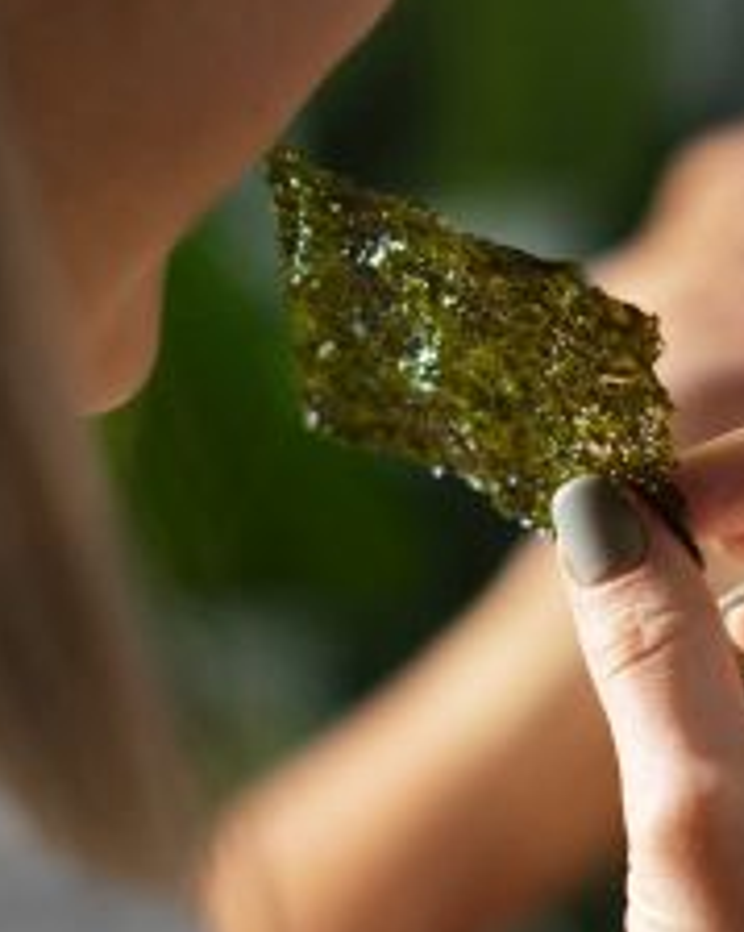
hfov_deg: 8.7
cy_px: 524
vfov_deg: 10.8
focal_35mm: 178
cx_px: 544
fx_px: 4903
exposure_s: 1/200
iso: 640
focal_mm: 50
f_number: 2.5
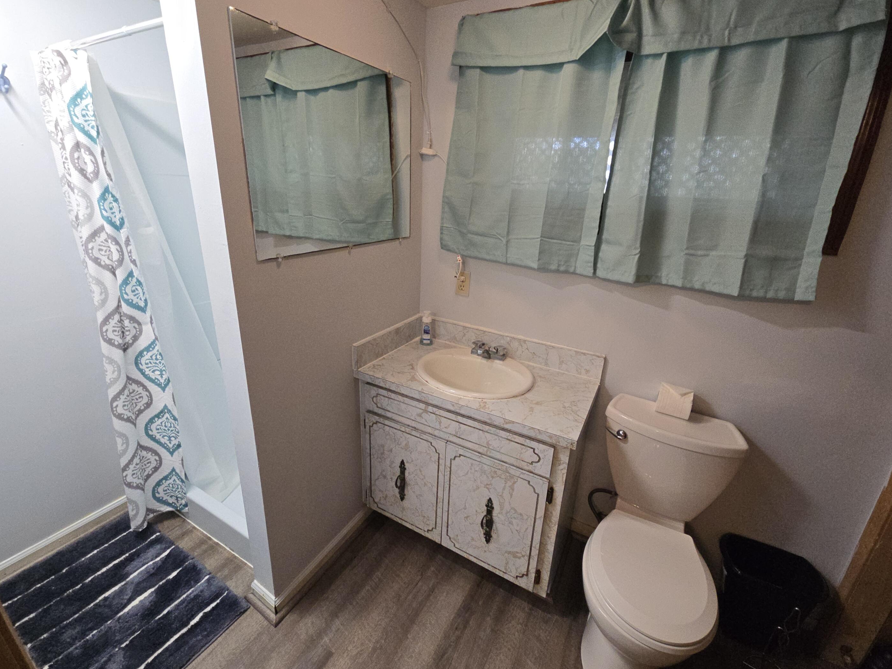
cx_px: 449
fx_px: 361
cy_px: 318
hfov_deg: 102.1
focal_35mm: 14
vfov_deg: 85.6
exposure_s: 1/60
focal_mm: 2.2
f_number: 2.2
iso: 160
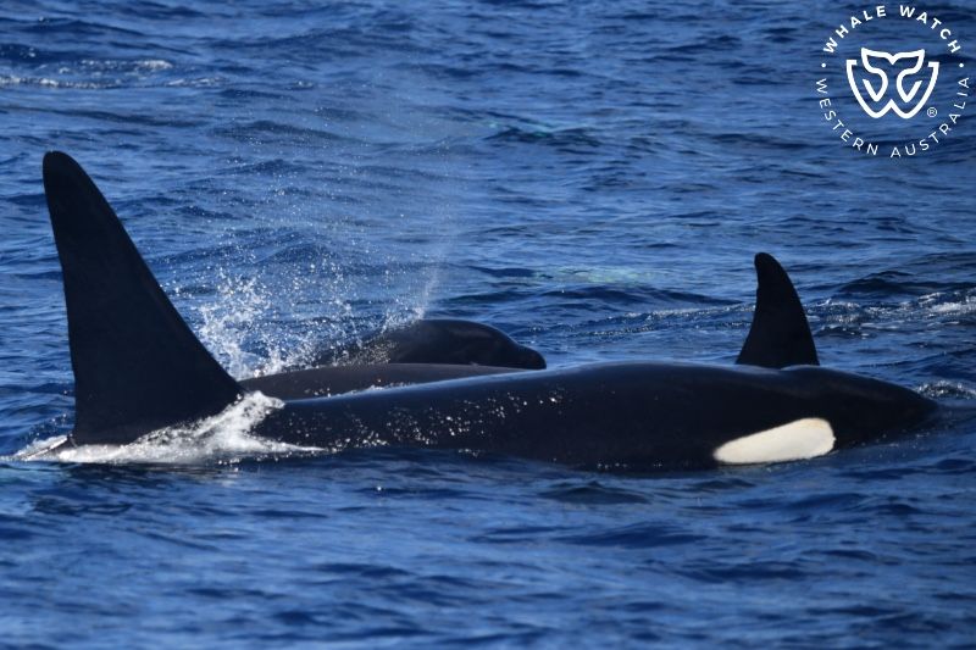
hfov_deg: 5.4
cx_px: 488
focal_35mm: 380
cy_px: 325
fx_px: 10299
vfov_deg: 3.6
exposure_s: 1/8000
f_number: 6
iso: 1000
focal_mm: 380
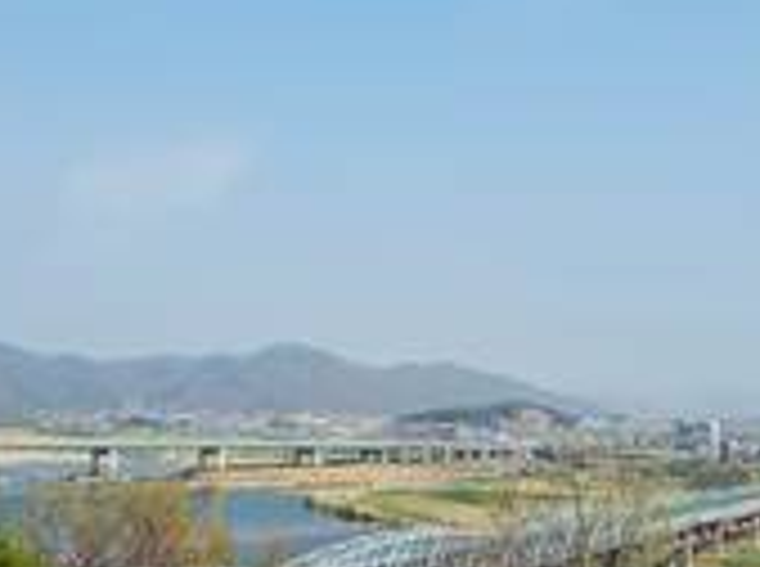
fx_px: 811
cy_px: 356
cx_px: 382
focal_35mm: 37
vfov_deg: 38.3
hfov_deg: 50.2
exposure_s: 1/2384
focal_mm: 2.2
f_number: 1.9
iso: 32
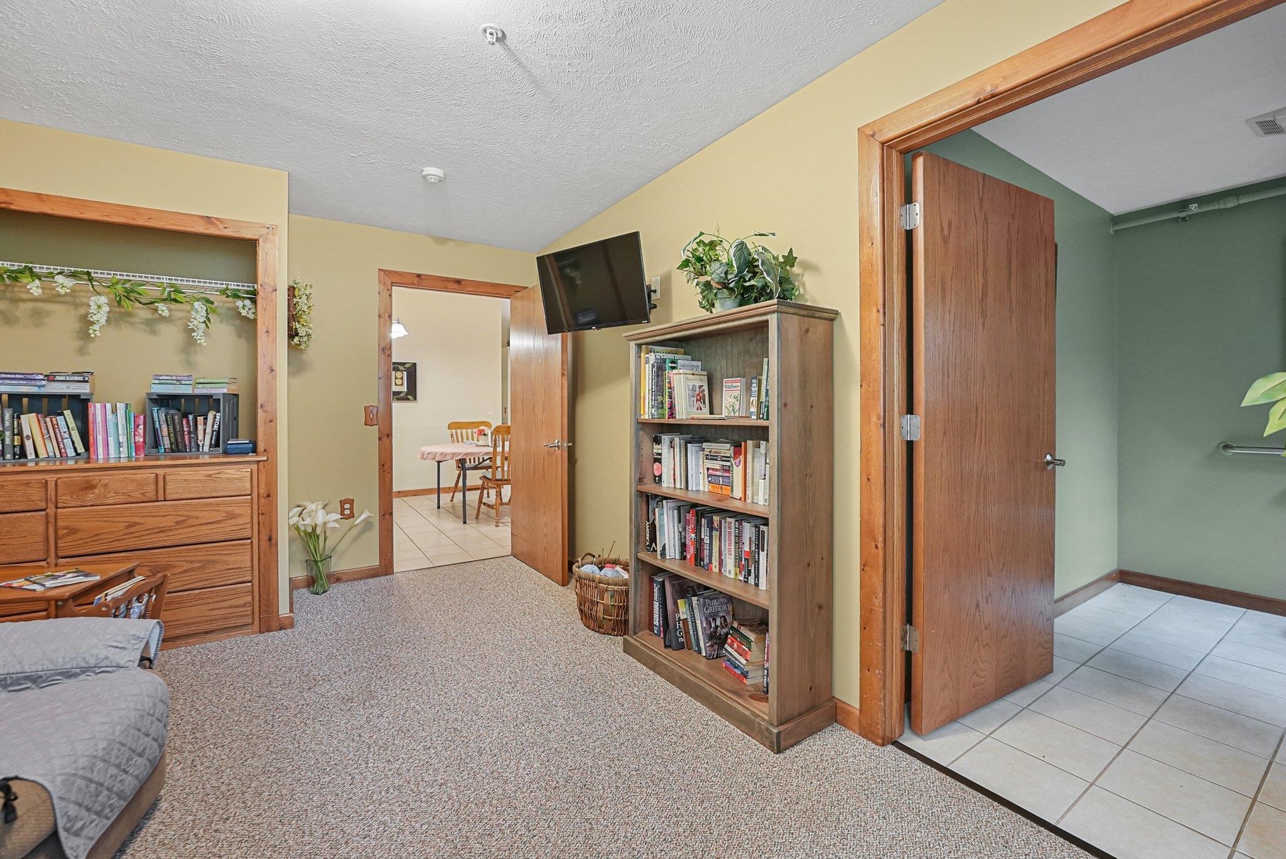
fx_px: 500
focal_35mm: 14
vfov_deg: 81.3
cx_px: 643
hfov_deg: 104.2
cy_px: 430
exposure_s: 1/30
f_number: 3.2
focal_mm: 14
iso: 2500
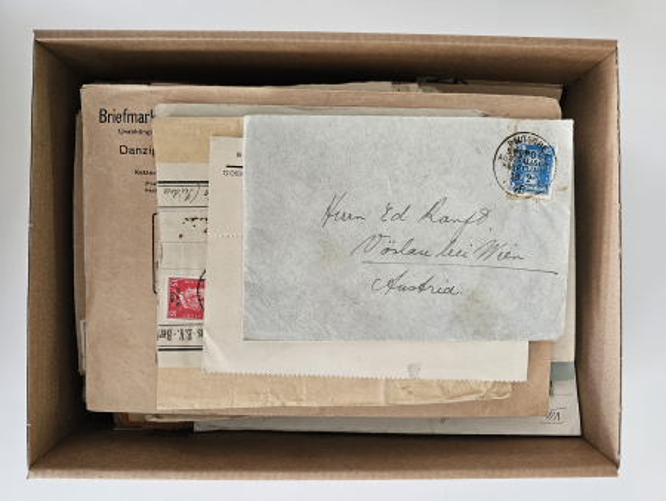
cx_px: 333
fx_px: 443
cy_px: 250
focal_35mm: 23
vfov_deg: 58.9
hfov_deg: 73.9
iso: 100
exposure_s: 1/52
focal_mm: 6.3
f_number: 1.7
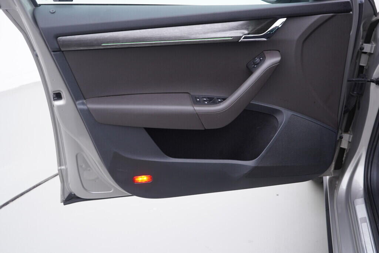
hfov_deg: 53.1
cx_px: 190
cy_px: 126
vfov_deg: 36.9
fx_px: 379
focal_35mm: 36
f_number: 2.8
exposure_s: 1/40
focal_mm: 24
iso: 125
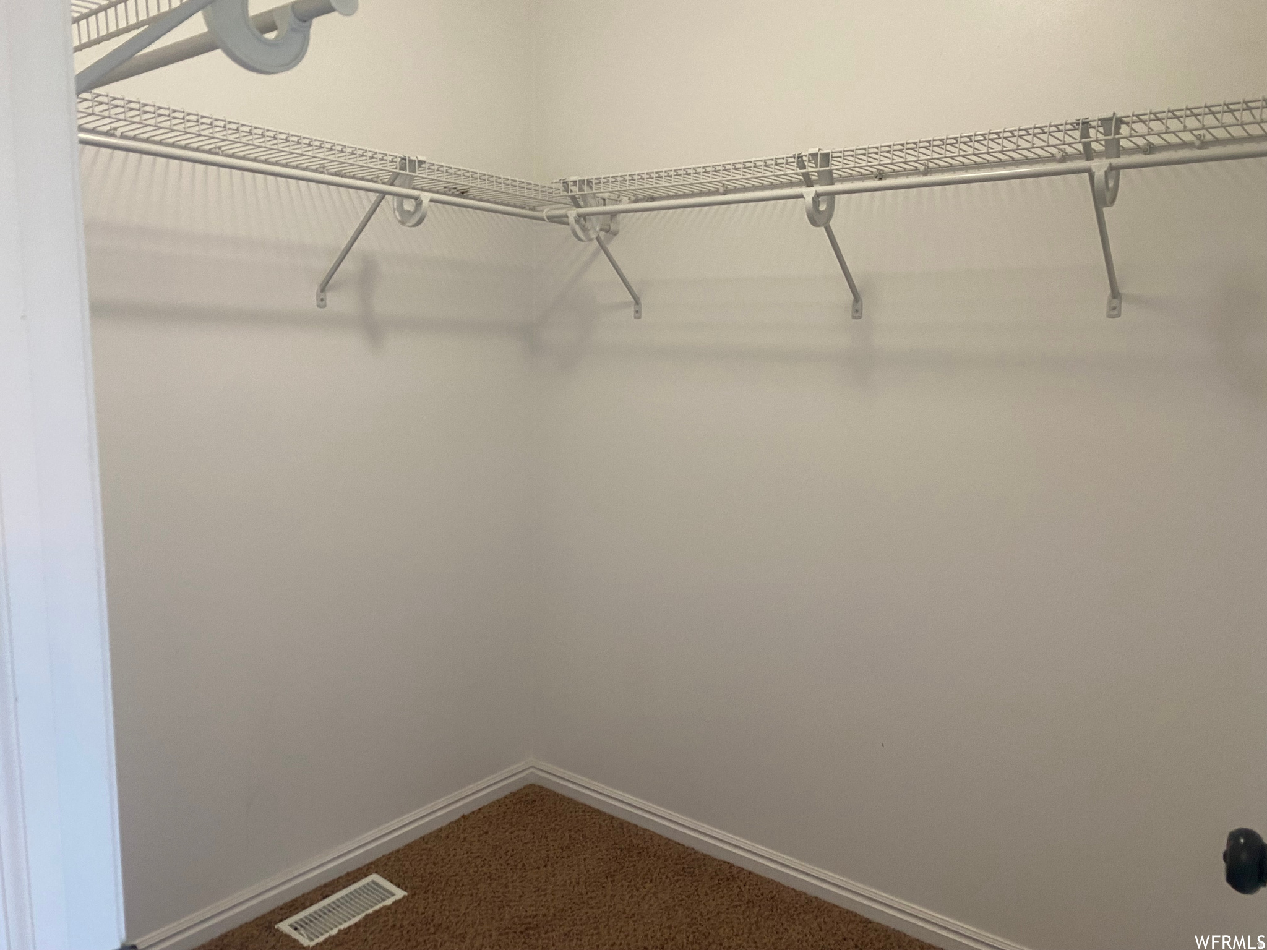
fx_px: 952
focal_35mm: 26
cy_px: 475
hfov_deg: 67.3
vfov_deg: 53.1
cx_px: 634
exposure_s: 1/60
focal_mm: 4.25
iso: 125
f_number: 1.8
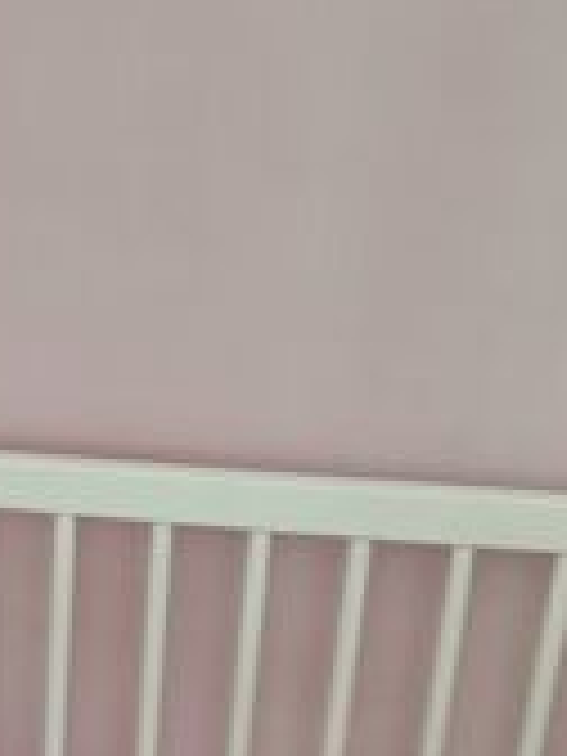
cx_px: -63
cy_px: 916
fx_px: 2075
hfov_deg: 15.2
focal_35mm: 95
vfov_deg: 19.4
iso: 500
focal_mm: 4.71
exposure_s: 1/50
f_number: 1.79
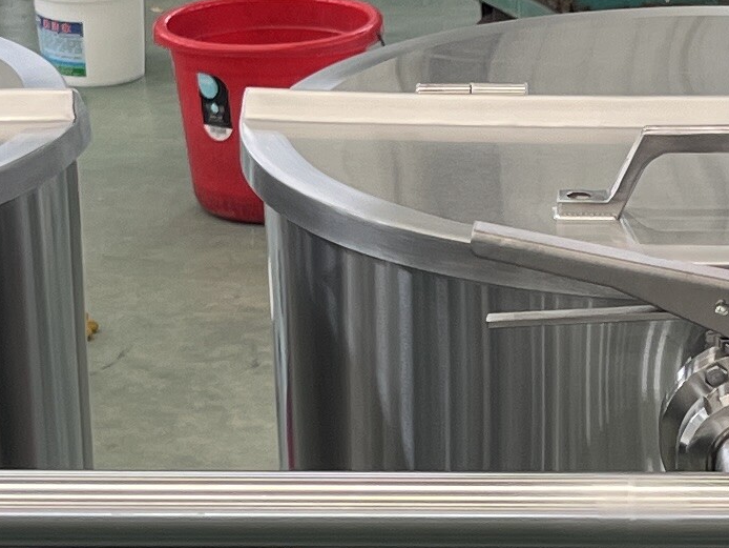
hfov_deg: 13.0
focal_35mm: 151
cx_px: 565
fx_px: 3181
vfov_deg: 9.7
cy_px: 596
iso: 64
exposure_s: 1/122
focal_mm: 5.1
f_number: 1.6
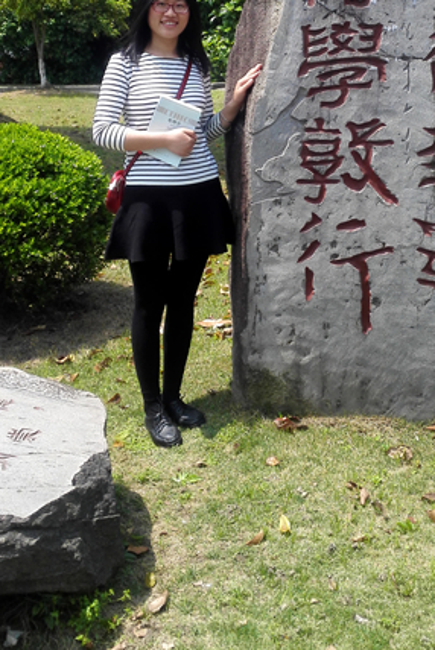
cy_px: 157
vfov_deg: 33.7
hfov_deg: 23.4
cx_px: 256
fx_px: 1049
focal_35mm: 58
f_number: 2
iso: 50
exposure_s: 1/658
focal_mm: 3.79
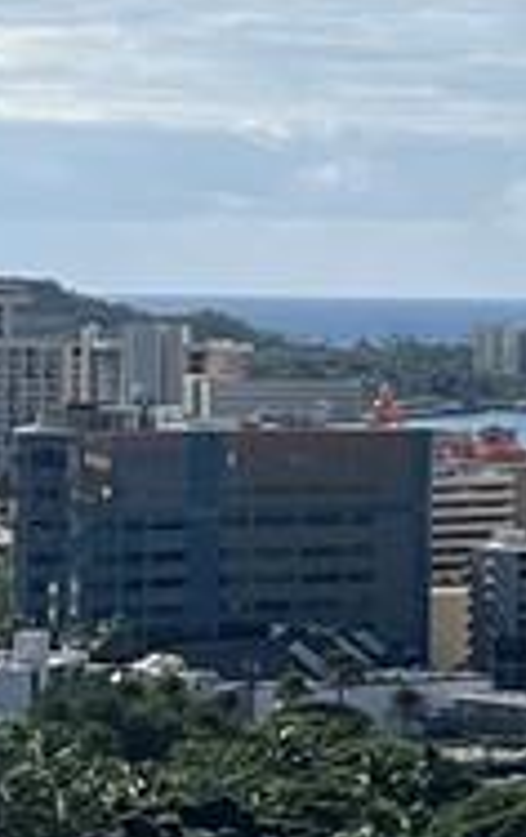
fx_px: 5351
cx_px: 1395
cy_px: 298
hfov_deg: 5.4
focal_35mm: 234
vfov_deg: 9.0
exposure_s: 1/9434
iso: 50
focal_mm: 5.7
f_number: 1.5
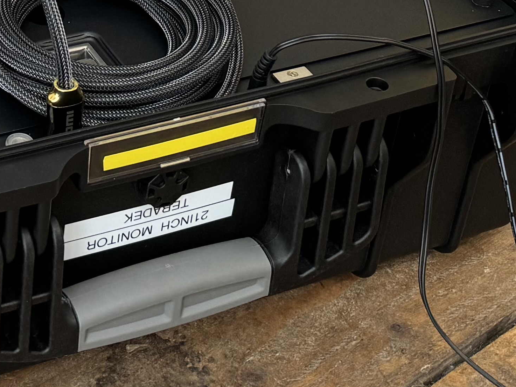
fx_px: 1387
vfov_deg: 14.4
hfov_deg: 19.6
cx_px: -136
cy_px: -256
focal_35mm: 93
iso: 200
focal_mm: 6.76
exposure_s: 1/100
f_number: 1.78
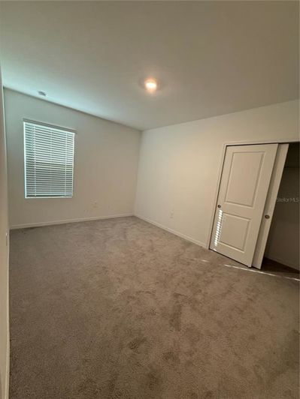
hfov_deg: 85.7
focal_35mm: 14
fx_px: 162
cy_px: 200
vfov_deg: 102.1
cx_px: 150
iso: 320
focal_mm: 2.22
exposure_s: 1/120
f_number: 2.2
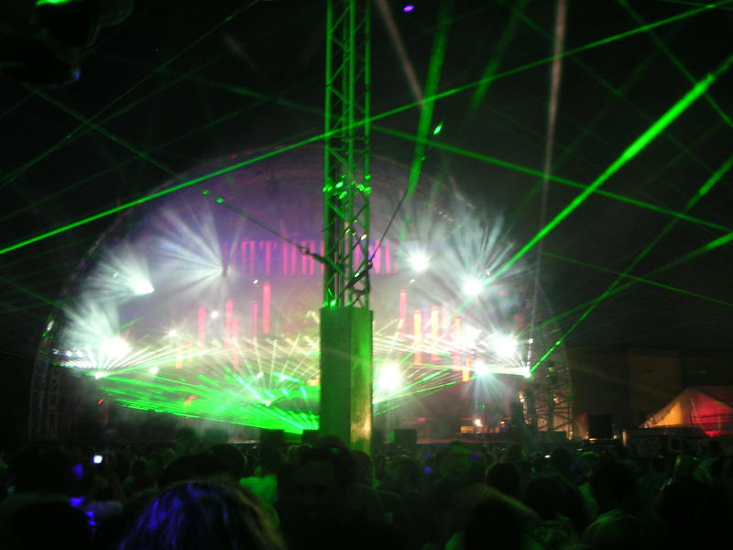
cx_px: 366
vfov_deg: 37.7
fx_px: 805
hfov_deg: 49.0
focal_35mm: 38
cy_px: 275
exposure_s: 1/4
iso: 100
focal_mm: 6
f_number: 2.8
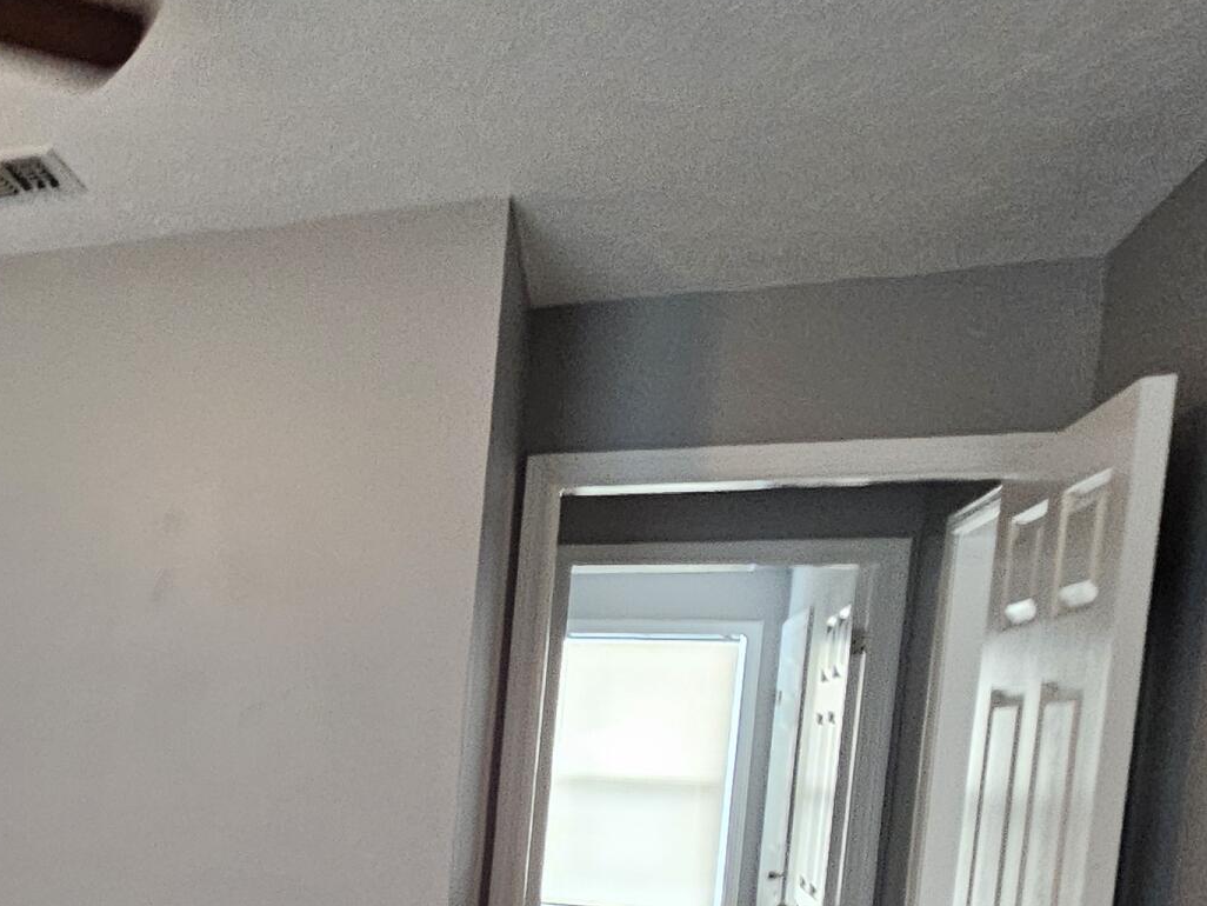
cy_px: 838
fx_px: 1325
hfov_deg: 38.8
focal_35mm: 38
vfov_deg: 35.2
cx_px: -171
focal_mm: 2.2
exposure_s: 1/30
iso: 320
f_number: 2.2
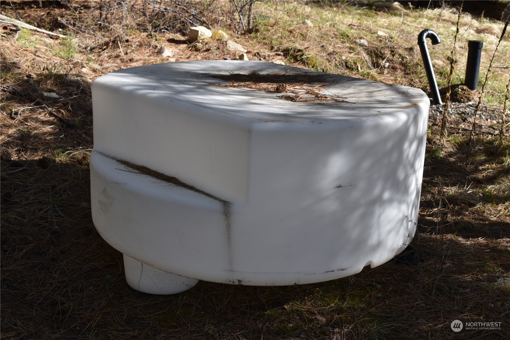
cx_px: 255
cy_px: 170
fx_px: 680
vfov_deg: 28.1
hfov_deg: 41.1
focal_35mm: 48
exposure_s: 1/250
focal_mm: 32
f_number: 8
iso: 160
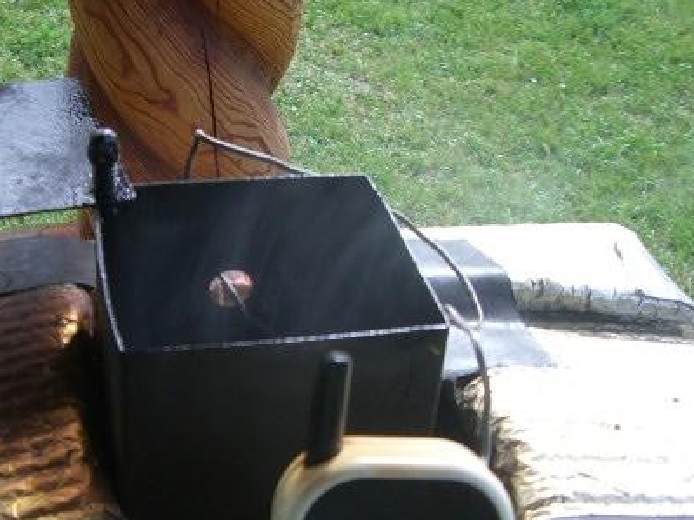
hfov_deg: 31.5
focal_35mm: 61
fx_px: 1223
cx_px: 259
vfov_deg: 24.0
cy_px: 299
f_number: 2.7
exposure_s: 1/250
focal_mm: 6.2
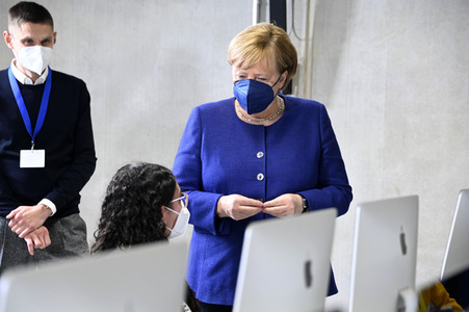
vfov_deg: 11.2
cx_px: 234
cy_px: 156
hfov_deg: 16.8
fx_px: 1588
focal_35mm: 122
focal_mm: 122
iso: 6400
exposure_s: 1/320
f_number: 5.6
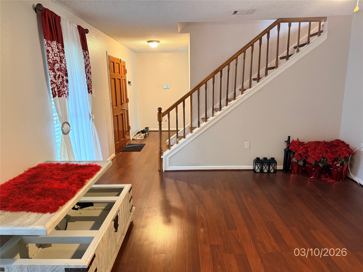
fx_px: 252
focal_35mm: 24
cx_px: 182
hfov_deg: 71.6
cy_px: 136
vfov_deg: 56.8
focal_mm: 6.76
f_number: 1.78
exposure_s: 1/60
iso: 500
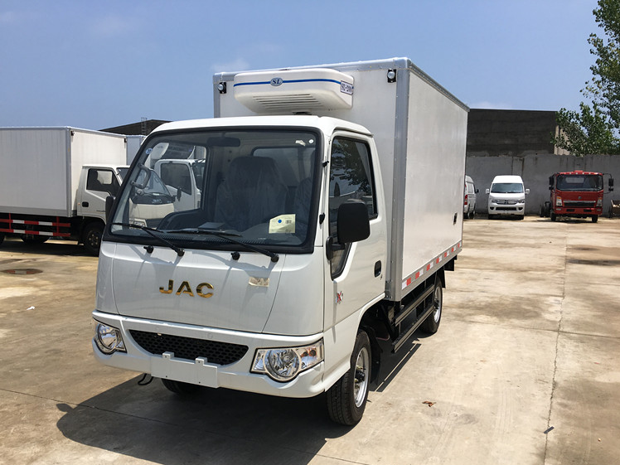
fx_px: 555
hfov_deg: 58.3
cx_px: 292
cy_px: 248
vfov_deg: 45.4
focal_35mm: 31
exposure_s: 1/2564
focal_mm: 4.15
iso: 25
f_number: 2.2
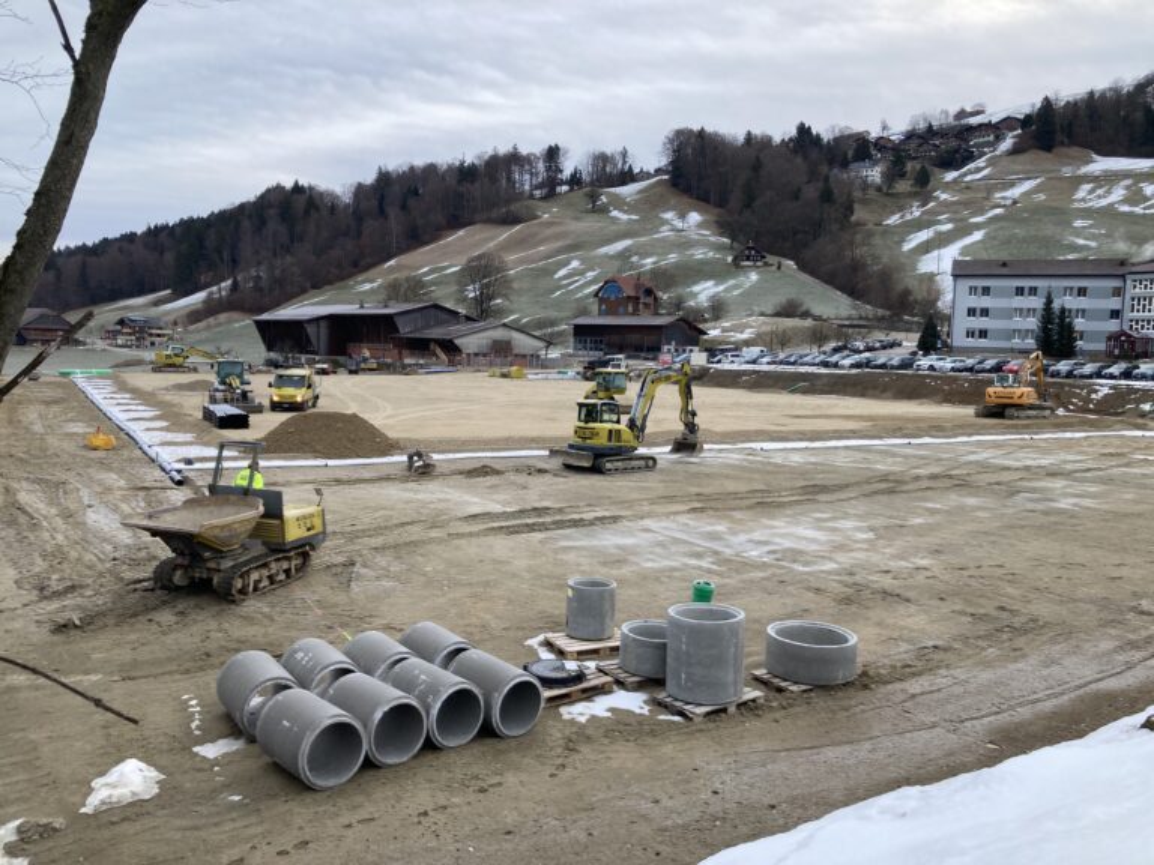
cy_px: 432
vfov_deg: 49.7
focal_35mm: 28
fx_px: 933
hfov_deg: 63.4
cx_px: 577
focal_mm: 3.99
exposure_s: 1/121
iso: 32
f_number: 1.8
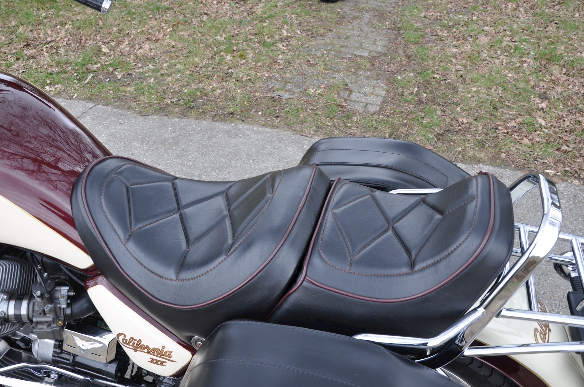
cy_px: 194
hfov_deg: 59.6
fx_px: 510
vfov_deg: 41.6
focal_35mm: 32
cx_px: 292
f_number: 8
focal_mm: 21
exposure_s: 1/60
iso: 200
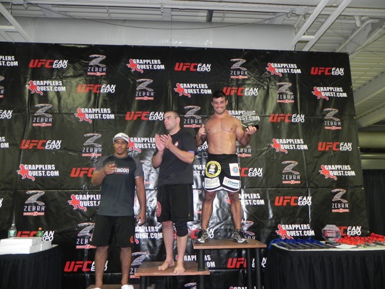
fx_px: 289
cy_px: 144
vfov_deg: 53.1
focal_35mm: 26
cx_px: 192
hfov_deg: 67.3
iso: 200
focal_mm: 4.6
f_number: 2.8
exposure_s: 1/30
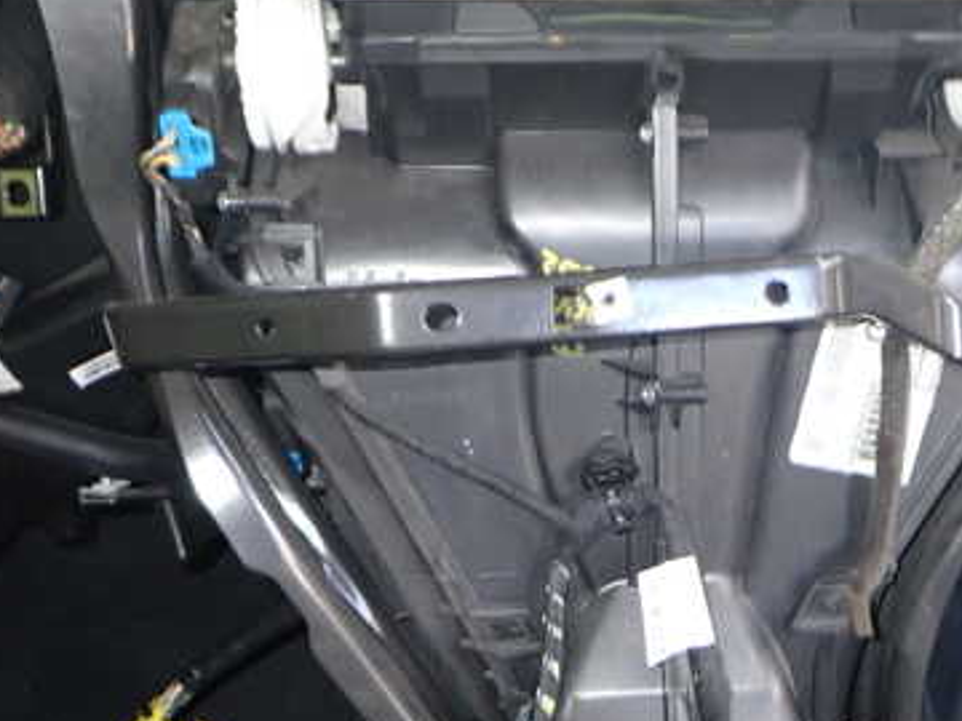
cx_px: 655
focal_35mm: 50
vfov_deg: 29.0
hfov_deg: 37.7
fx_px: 1390
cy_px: 438
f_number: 2.3
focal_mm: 5.4
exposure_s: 1/30
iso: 250
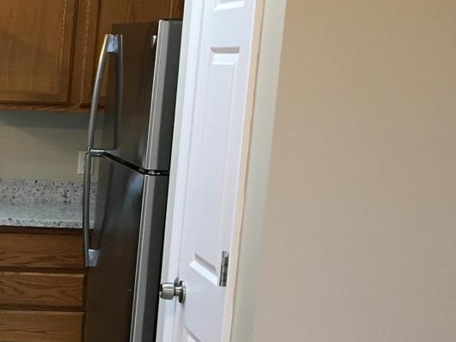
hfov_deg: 20.3
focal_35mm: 87
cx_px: -163
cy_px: 261
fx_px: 1146
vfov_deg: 16.9
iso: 125
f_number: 2.2
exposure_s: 1/30
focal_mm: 4.15
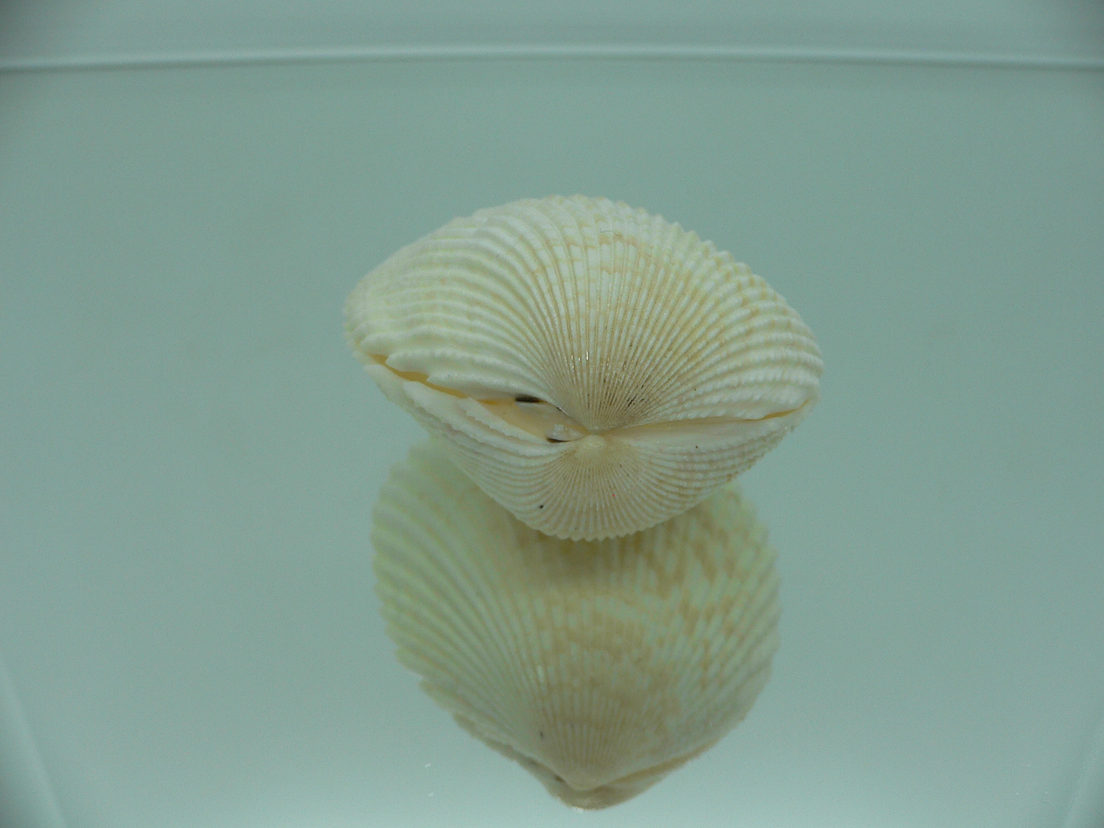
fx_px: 1116
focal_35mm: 35
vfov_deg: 40.7
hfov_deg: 52.6
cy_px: 414
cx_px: 552
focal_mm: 4.6
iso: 80
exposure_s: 1/80
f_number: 2.8
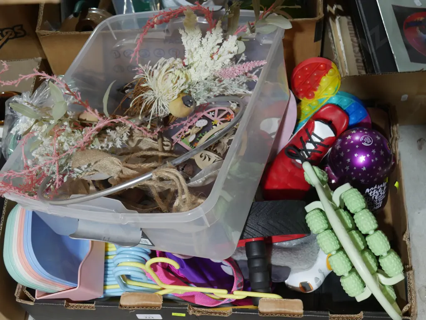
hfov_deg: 38.2
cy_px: 160
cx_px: 213
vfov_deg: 29.1
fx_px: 616
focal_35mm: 50
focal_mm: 25
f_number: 5.3
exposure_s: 1/60
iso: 1000
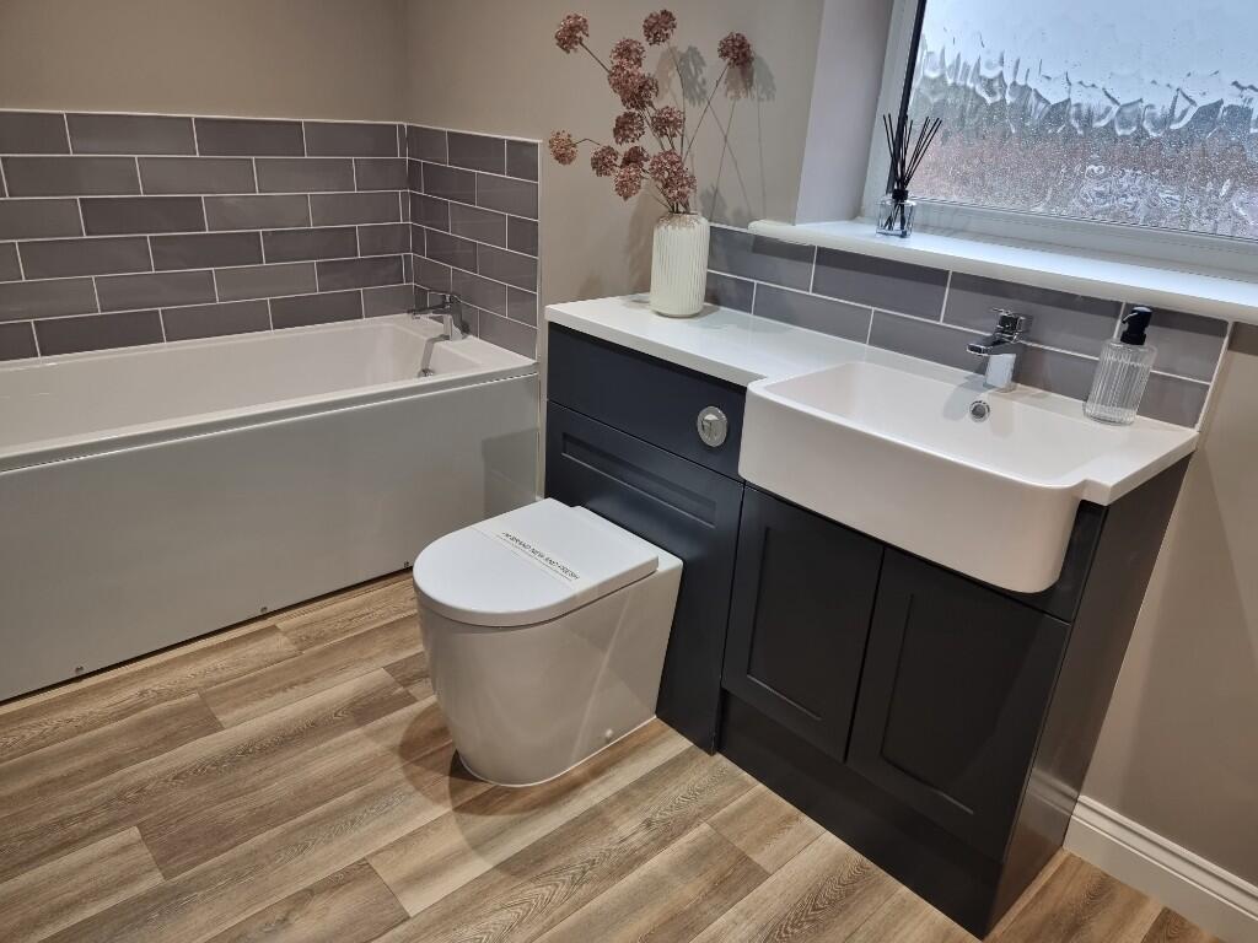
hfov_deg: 71.6
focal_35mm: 24
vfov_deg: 56.8
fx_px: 872
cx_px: 629
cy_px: 472
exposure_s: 1/100
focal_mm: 6.7
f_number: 1.8
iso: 200
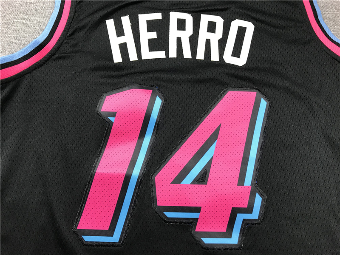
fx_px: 275
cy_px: 128
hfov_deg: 63.4
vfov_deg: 49.7
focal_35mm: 28
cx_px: 170
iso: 32
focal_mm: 3.99
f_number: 1.8
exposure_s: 1/33
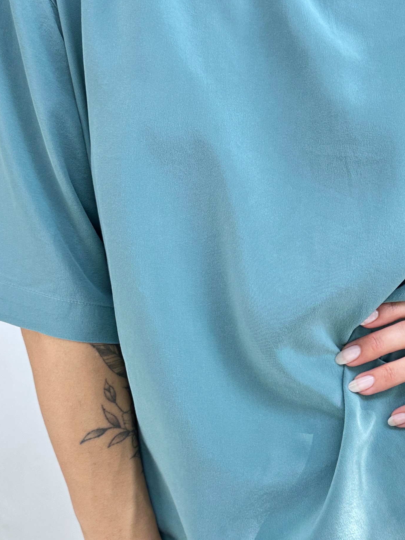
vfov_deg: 36.1
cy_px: 297
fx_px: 827
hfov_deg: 27.2
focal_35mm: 53
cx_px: 299
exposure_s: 1/357
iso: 80
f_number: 1.78
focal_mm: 6.86
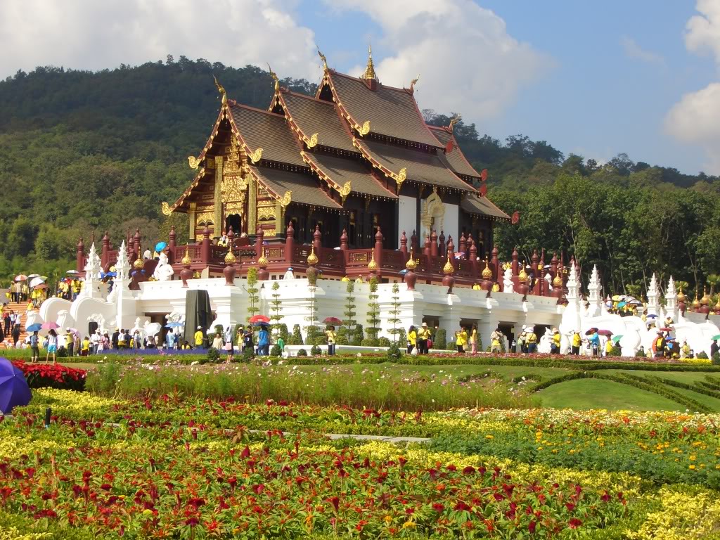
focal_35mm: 74
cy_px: 270
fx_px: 1539
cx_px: 360
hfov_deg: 26.3
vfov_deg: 19.9
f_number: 6.2
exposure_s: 1/250
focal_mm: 12.2
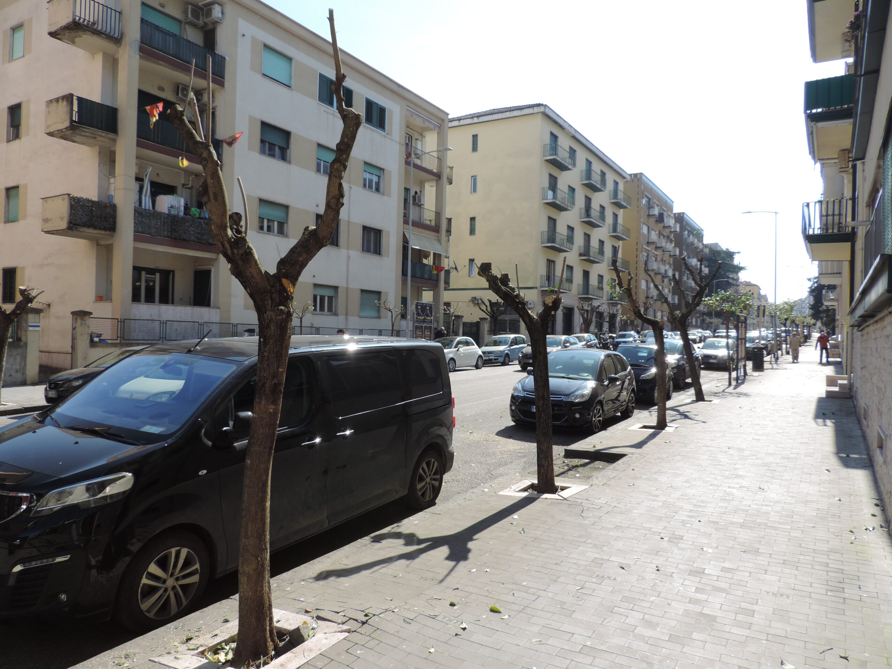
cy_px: 334
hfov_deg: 71.6
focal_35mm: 24
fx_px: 618
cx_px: 446
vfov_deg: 56.8
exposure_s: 1/800
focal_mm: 4.3
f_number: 3
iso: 80
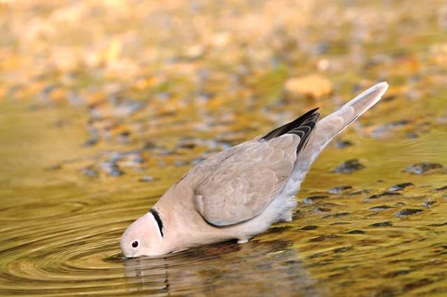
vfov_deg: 1.8
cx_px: 224
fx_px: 9301
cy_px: 148
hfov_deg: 2.8
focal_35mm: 750
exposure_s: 1/250
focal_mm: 500
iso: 200
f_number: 6.3
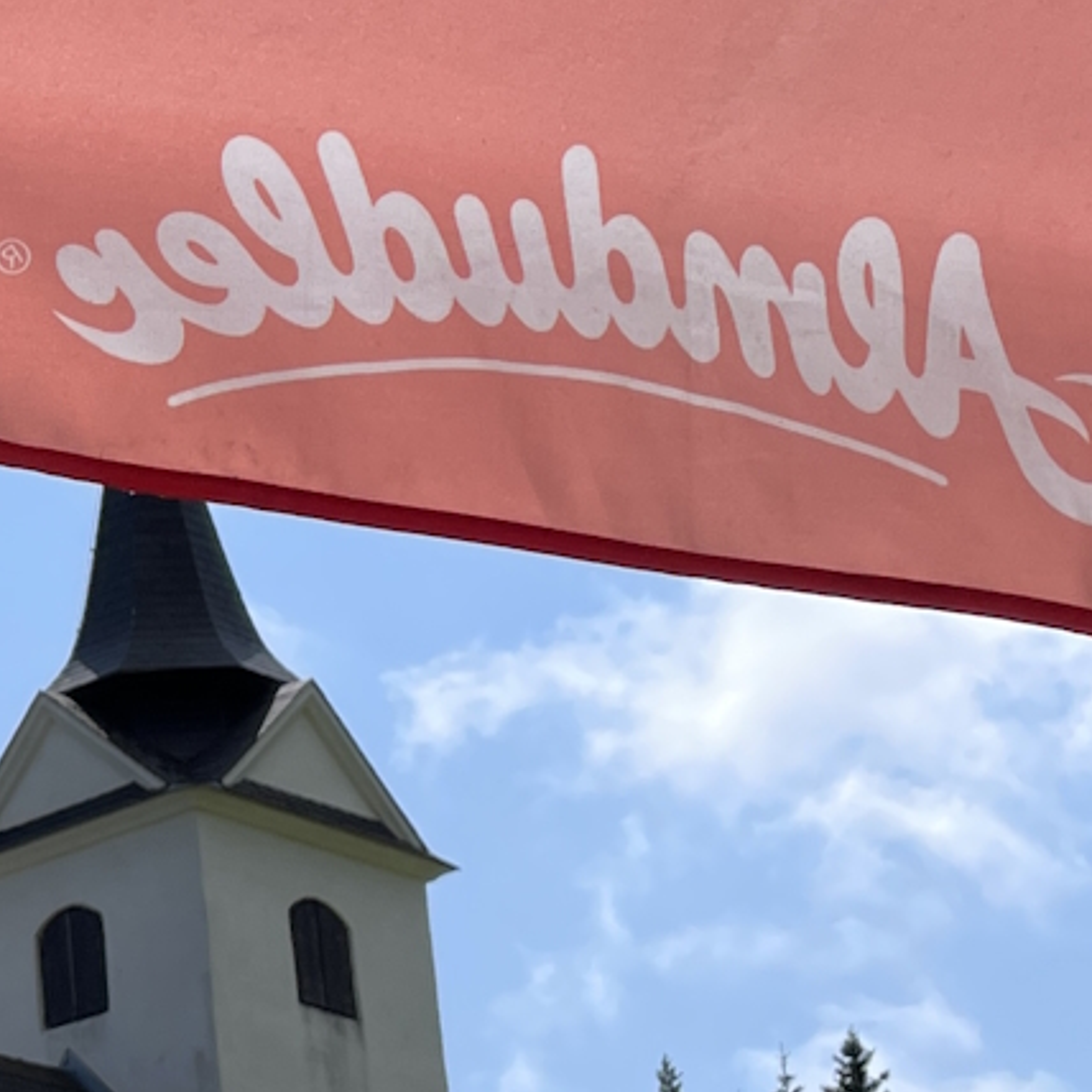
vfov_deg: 16.9
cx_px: -638
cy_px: 475
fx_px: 3676
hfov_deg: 15.4
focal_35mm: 103
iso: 32
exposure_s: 1/6494
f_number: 1.6
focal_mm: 4.2
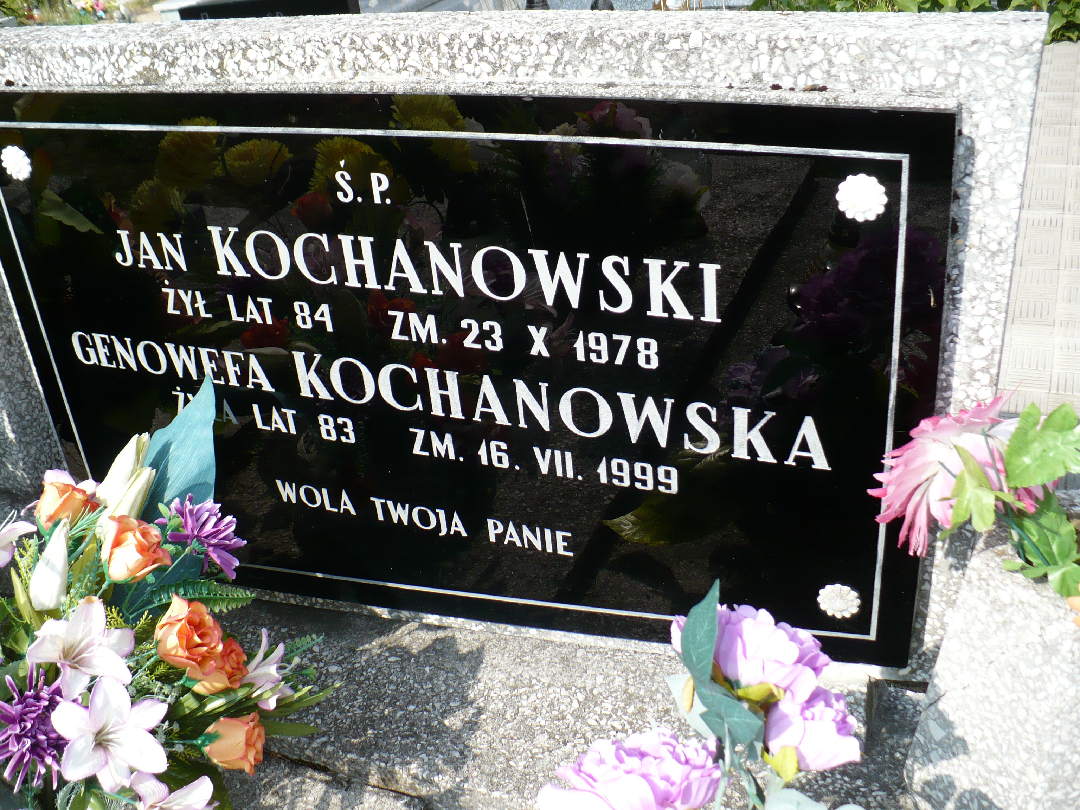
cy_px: 405
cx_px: 540
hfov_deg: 50.1
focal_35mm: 37
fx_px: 1154
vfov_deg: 38.7
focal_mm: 6.1
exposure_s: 1/640
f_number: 2.8
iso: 100
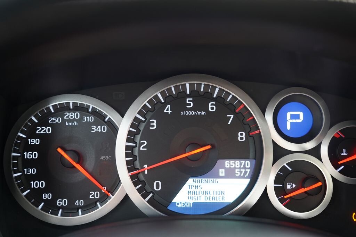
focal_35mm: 50
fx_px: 494
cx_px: 178
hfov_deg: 39.6
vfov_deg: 27.0
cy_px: 118
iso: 1000
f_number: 4
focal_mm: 50
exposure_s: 1/60
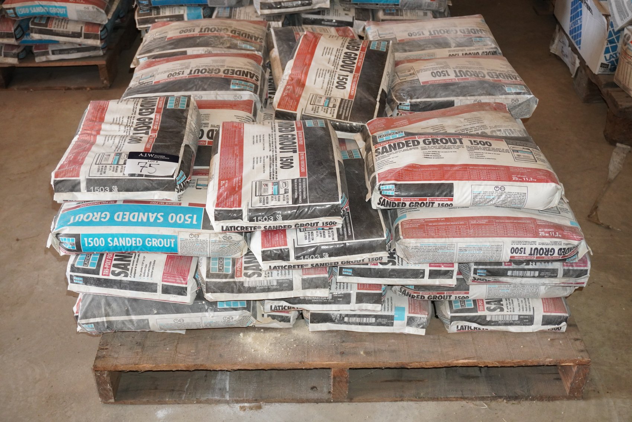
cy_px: 211
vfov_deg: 29.9
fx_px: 790
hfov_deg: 43.6
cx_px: 316
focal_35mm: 45
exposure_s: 1/160
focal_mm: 30
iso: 2000
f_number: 5
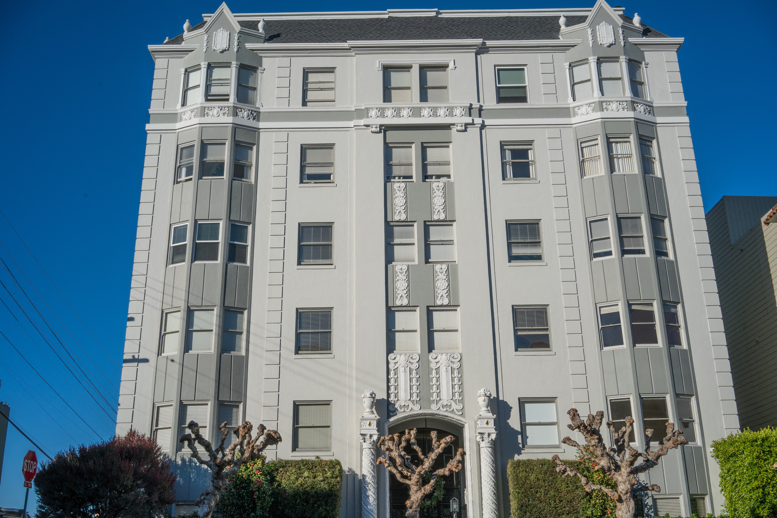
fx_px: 755
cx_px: 388
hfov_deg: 54.4
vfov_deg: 37.9
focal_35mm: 35
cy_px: 259
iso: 100
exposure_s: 1/350
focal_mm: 35
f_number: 13
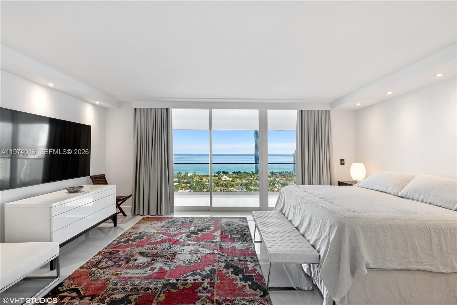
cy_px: 152
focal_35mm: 16
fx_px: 203
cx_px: 228
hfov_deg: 96.7
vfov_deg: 73.8
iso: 250
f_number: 8
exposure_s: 1/15
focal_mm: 16
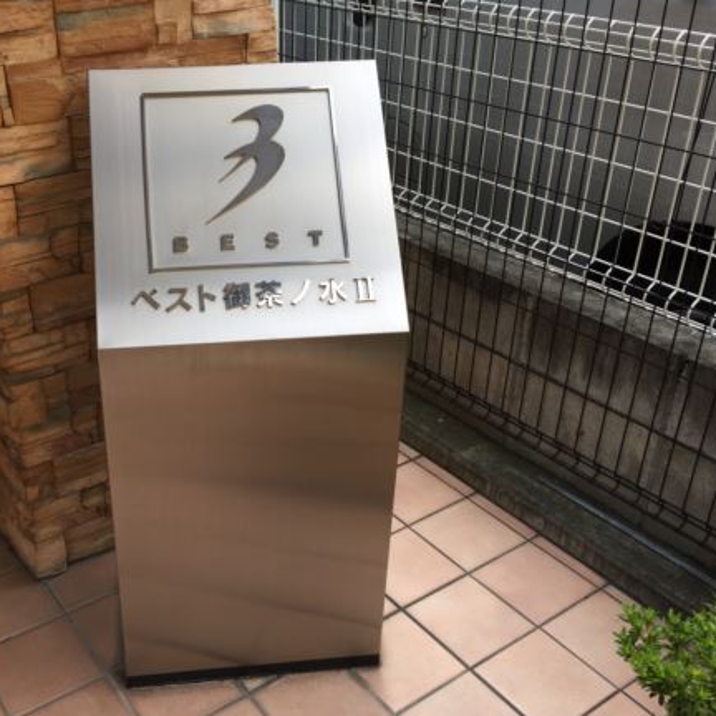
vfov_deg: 43.8
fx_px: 889
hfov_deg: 43.4
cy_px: 385
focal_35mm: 38
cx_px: 250
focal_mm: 4.15
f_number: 2.2
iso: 32
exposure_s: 1/380
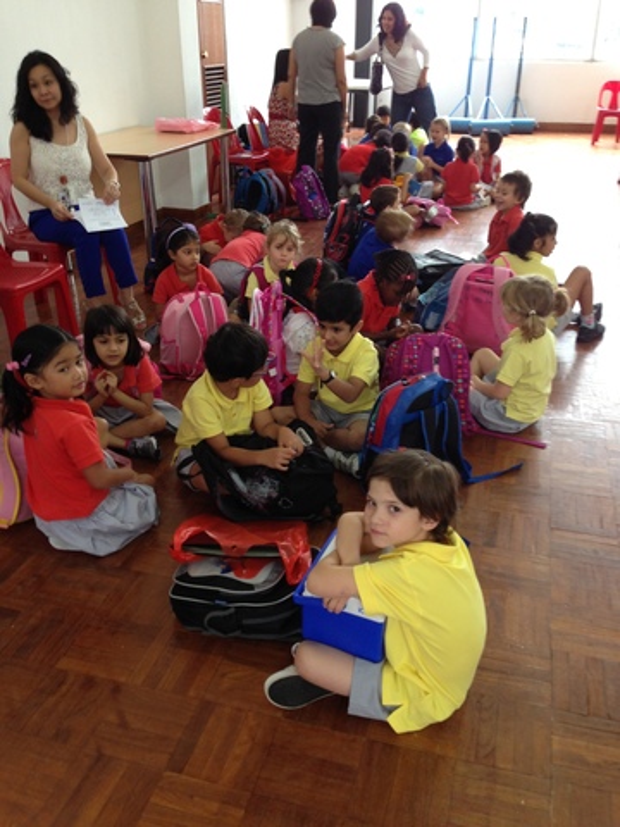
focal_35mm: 33
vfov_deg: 55.4
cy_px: 414
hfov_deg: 42.9
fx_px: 788
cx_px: 310
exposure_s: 1/20
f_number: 2.4
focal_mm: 4.13
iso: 80
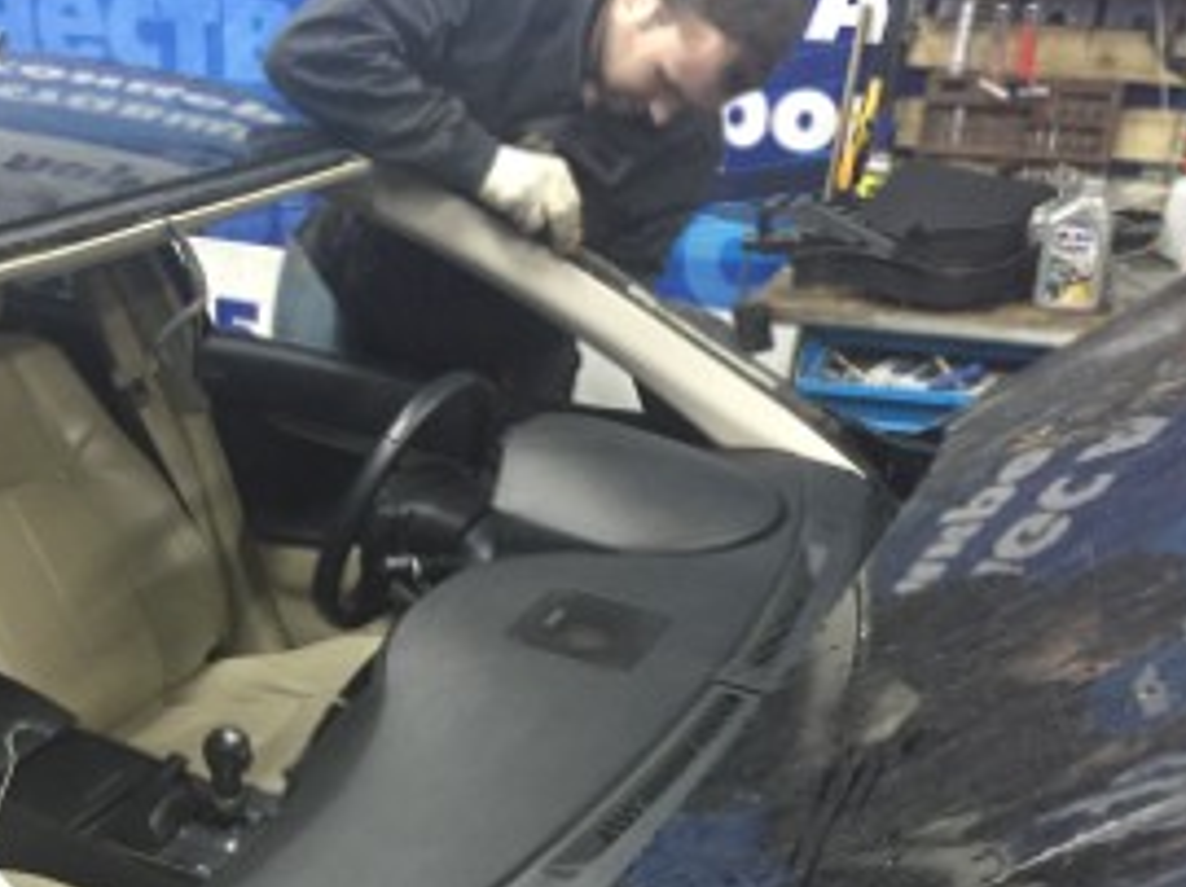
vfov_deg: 33.0
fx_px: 1472
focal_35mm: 43
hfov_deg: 43.4
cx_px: 409
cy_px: 650
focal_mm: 4.15
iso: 250
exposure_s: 1/17
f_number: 2.2
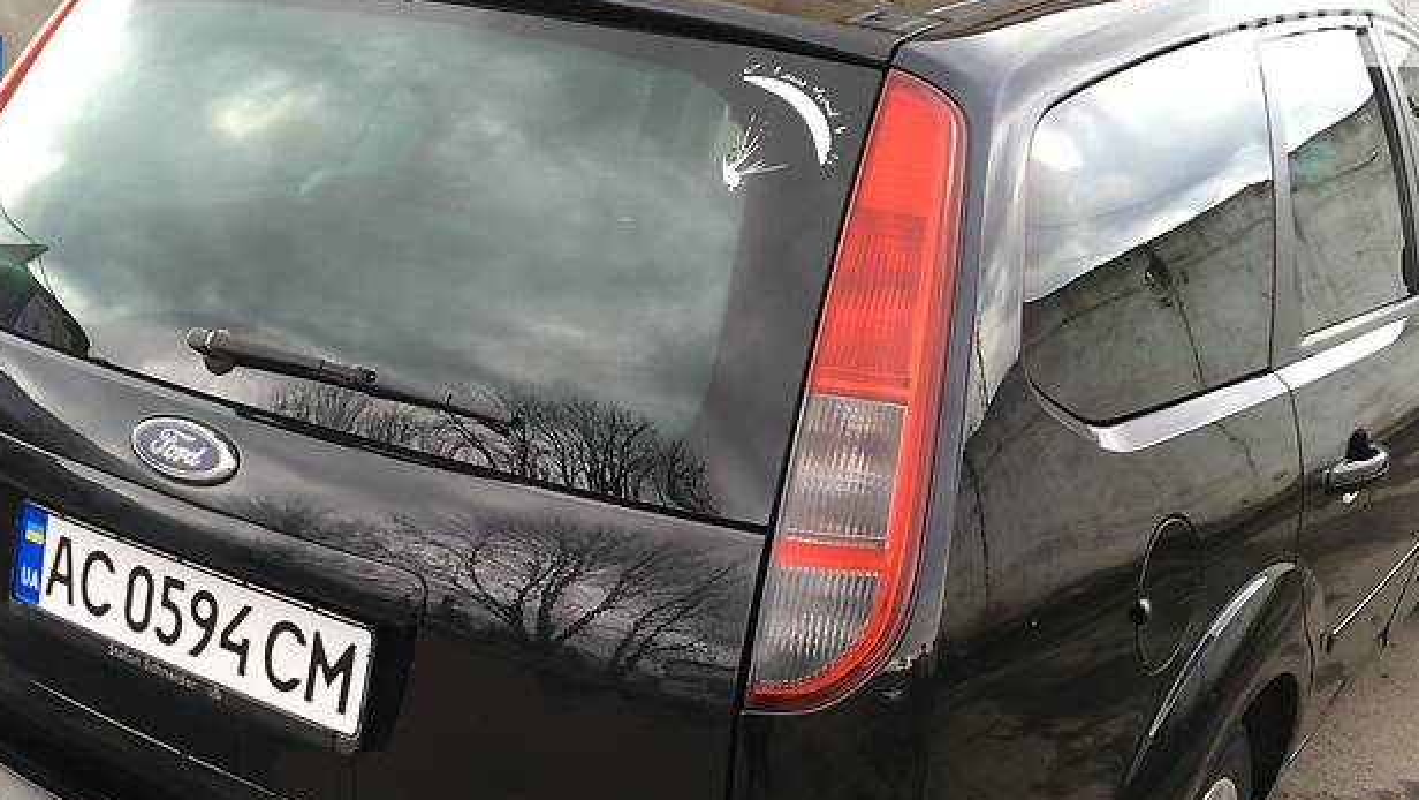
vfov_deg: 28.5
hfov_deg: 49.3
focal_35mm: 41
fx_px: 1543
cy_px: 632
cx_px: 654
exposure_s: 1/100
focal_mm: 4.2
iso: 25
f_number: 2.2
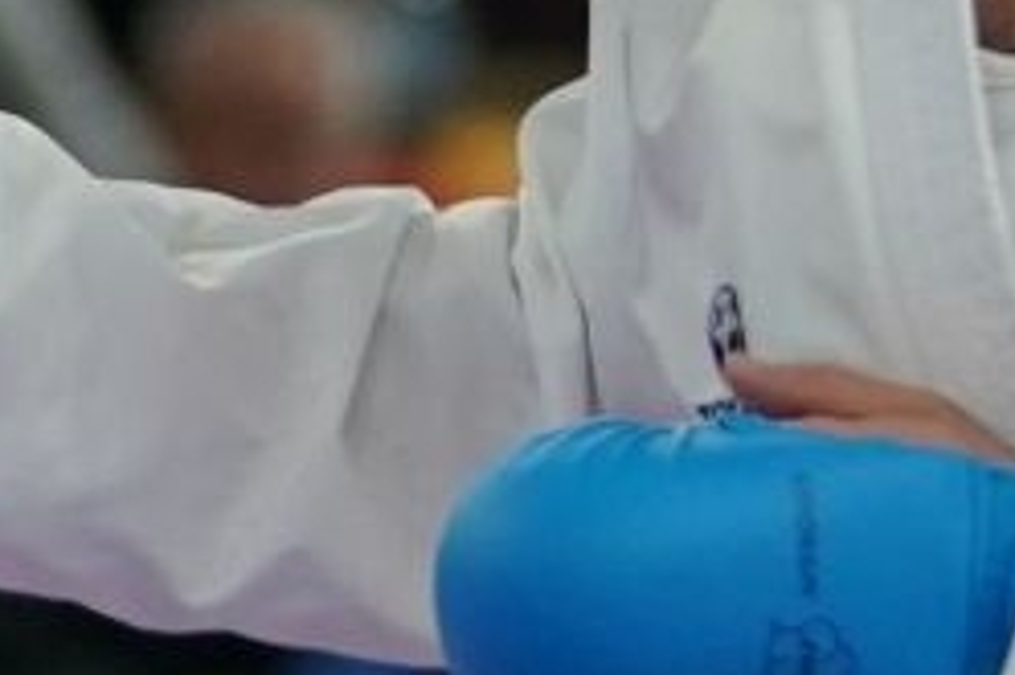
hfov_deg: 1.4
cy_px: 135
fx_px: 41389
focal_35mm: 1469
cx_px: -2063
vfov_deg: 0.9
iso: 1600
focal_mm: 135
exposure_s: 1/1000
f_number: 2.8
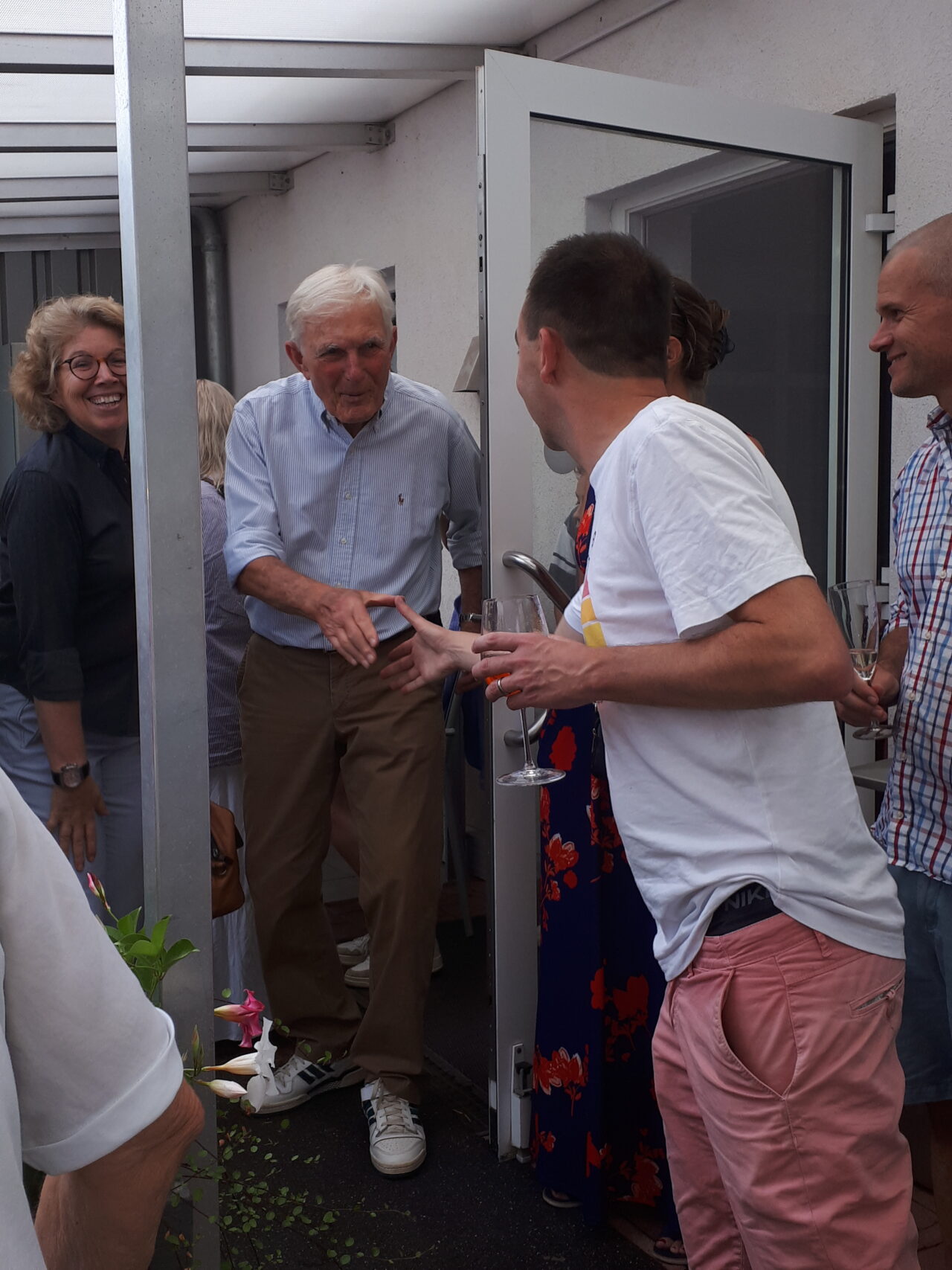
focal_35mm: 27
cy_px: 635
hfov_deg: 51.3
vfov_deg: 65.3
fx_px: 990
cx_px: 476
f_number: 1.9
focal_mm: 3.6
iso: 40
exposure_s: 1/151
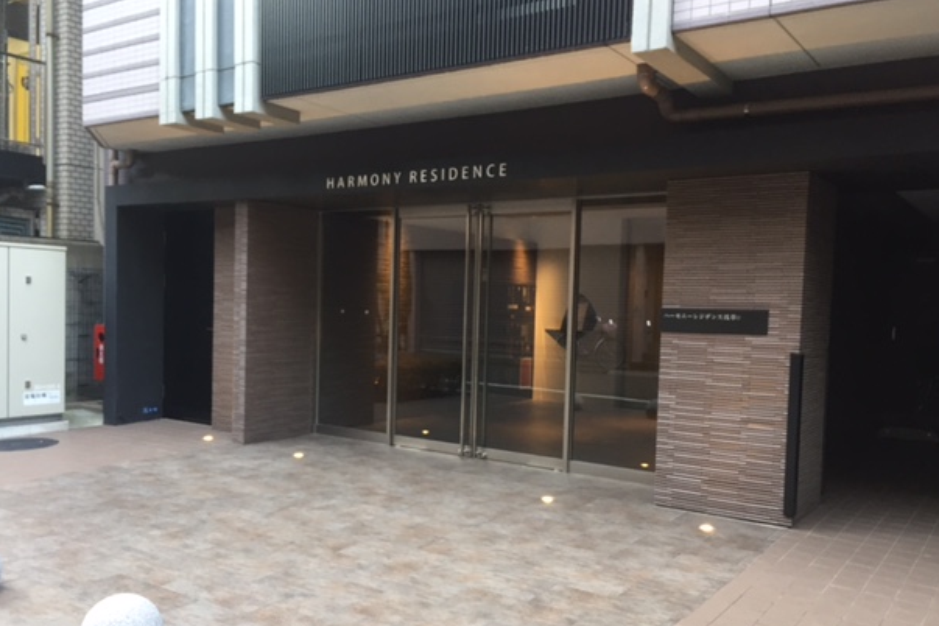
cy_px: 349
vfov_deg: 41.1
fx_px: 835
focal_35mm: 32
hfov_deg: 58.7
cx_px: 458
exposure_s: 1/30
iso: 64
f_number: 2.2
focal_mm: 4.15
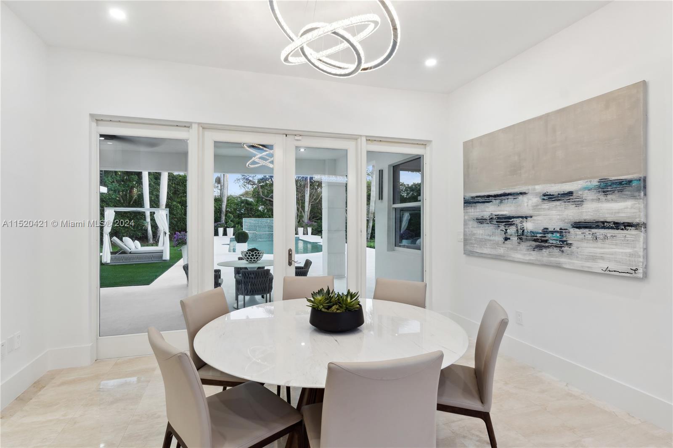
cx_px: 336
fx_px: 336
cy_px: 224
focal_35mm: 18
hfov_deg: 90.0
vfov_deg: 67.4
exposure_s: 1/5
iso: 100
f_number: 8
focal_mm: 12
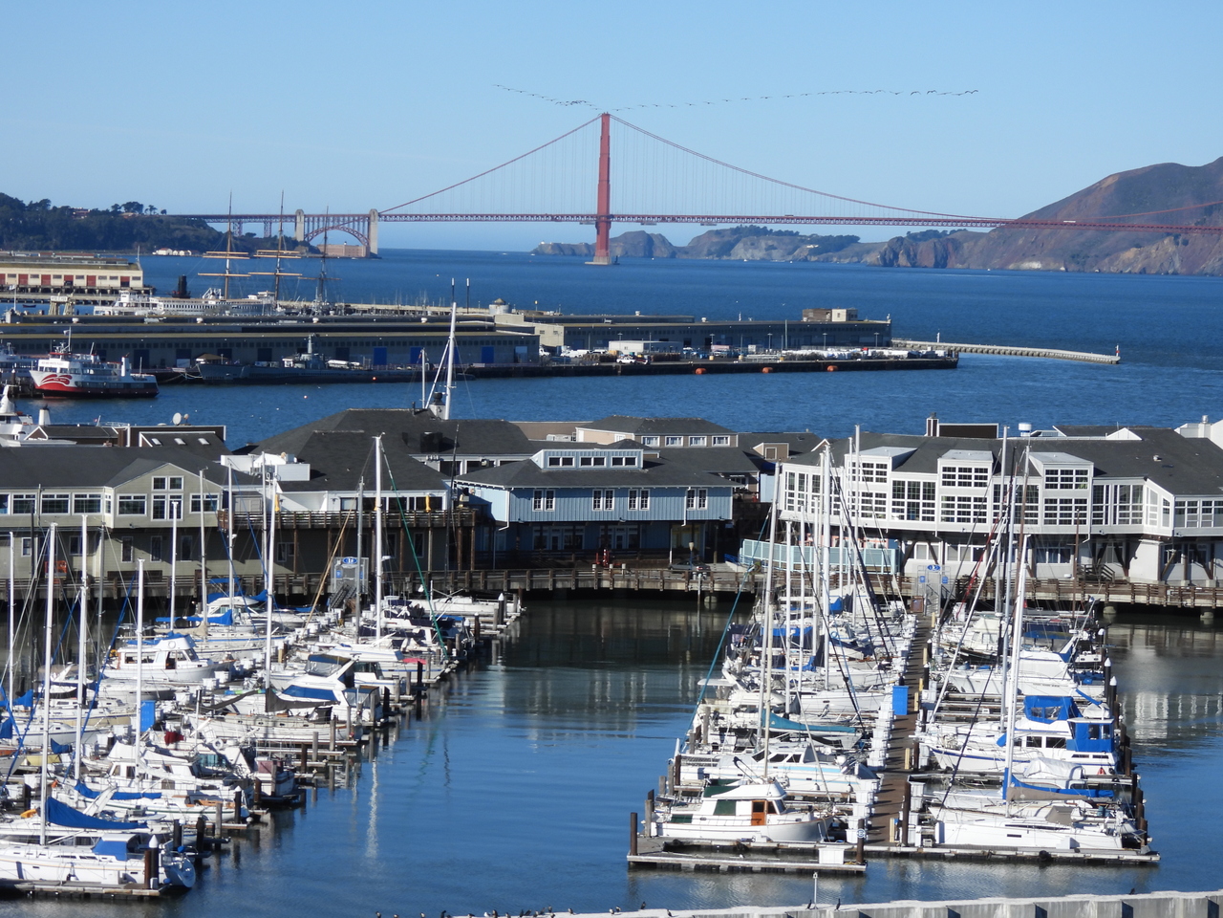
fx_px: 4063
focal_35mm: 115
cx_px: 612
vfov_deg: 12.9
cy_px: 459
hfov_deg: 17.1
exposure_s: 1/1250
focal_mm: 20.5
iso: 100
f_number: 4
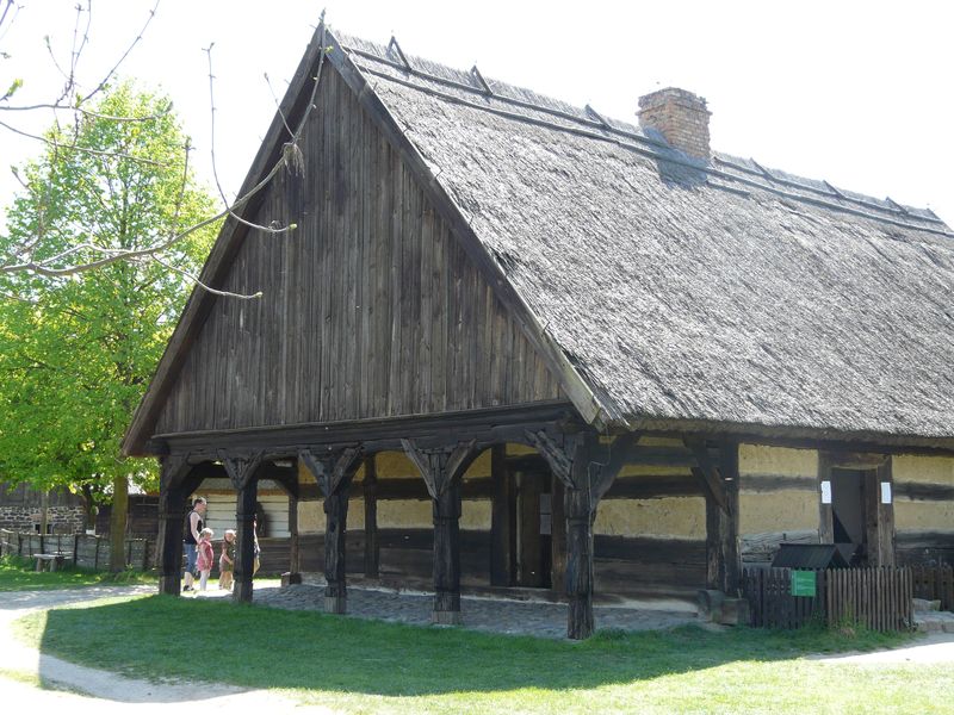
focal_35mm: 48
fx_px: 1323
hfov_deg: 39.7
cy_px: 358
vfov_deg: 30.3
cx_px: 477
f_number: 4
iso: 100
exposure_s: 1/160
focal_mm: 7.9
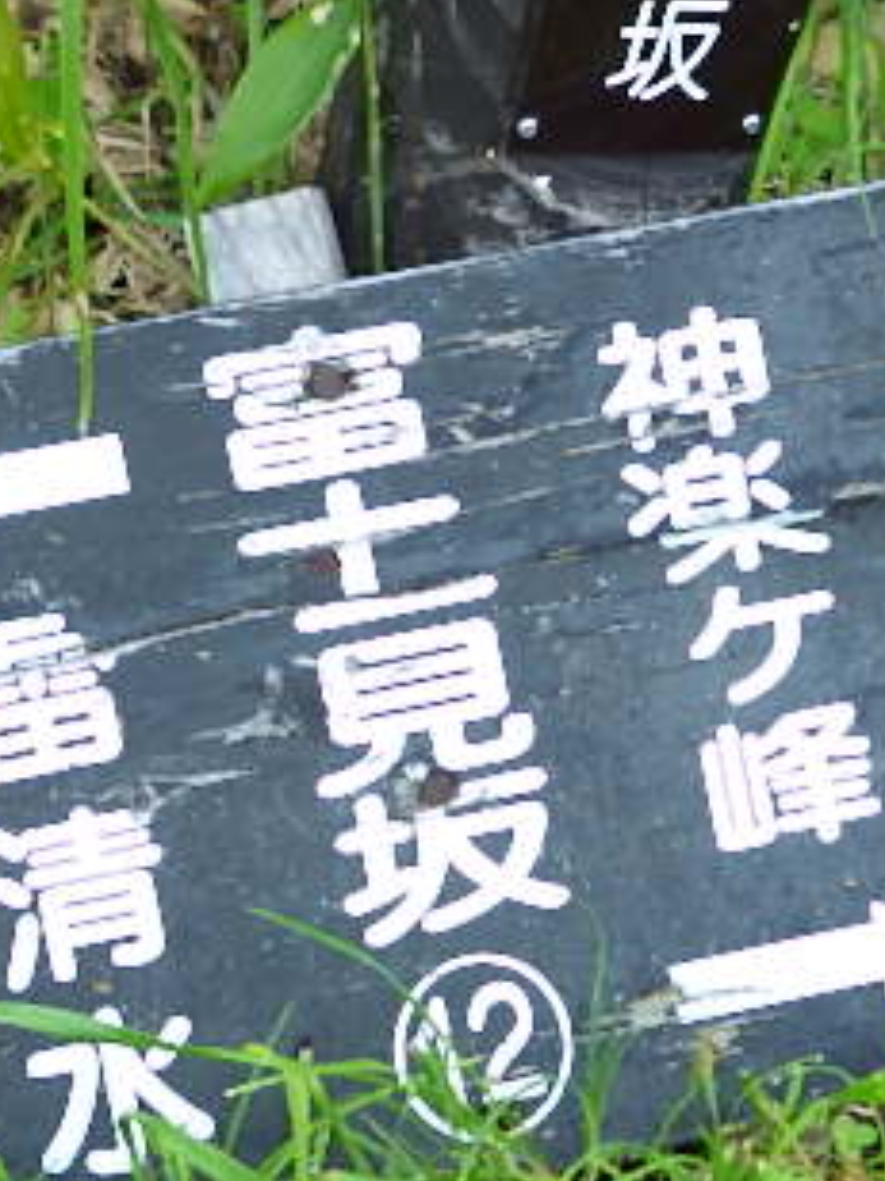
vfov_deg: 23.6
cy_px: 602
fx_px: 2829
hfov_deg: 17.8
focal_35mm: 83
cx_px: 498
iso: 125
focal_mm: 4.5
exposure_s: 1/250
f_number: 2.8
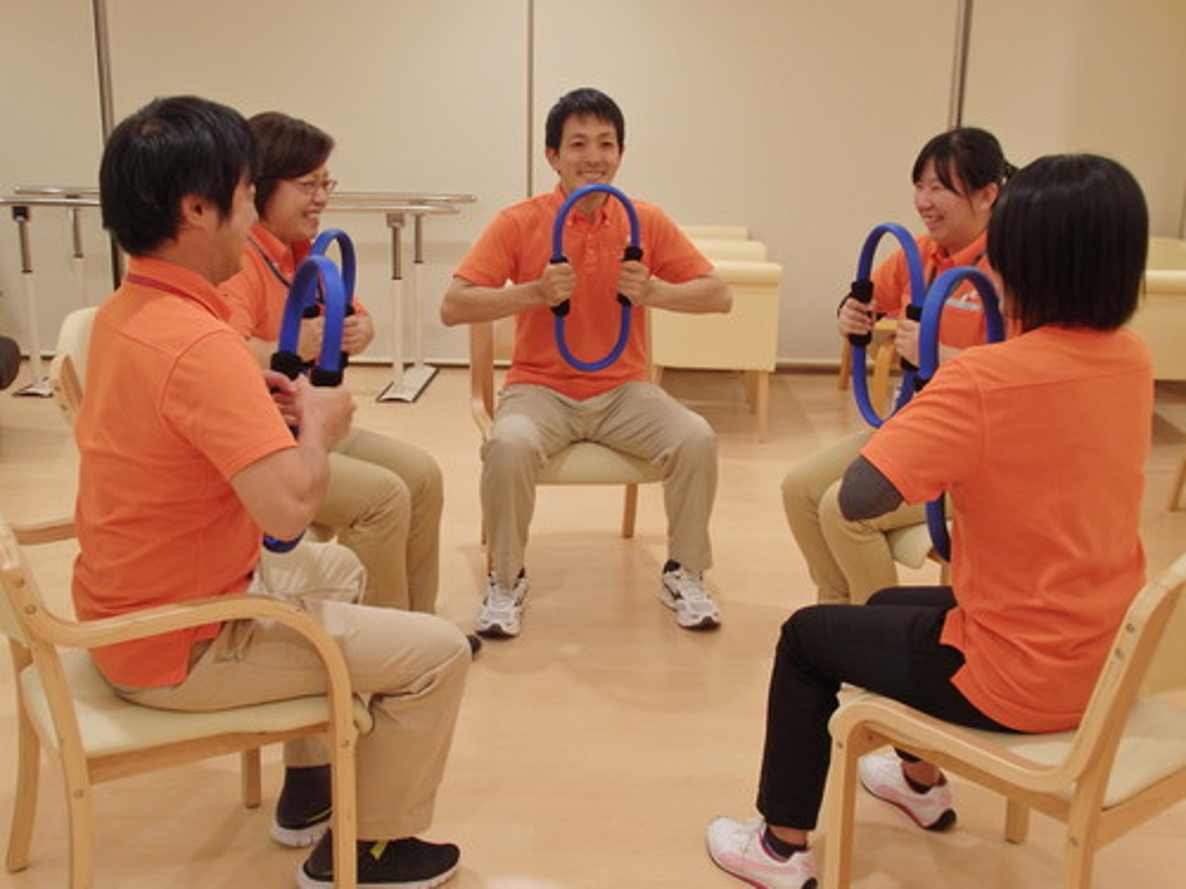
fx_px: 1370
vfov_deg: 36.0
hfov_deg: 46.8
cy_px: 444
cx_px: 593
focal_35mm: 40
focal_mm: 7.3
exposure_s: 1/40
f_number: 3.7
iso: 250
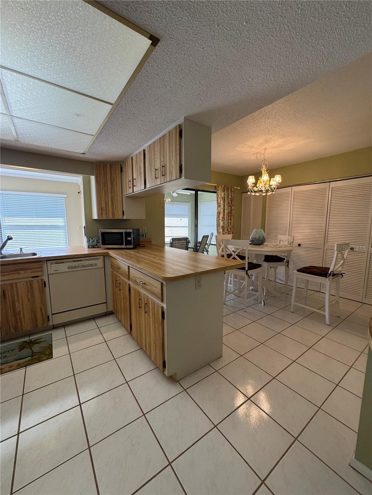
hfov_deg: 85.7
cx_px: 186
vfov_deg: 102.1
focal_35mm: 14
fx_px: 201
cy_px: 248
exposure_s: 1/120
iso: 320
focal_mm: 2.22
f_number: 2.2
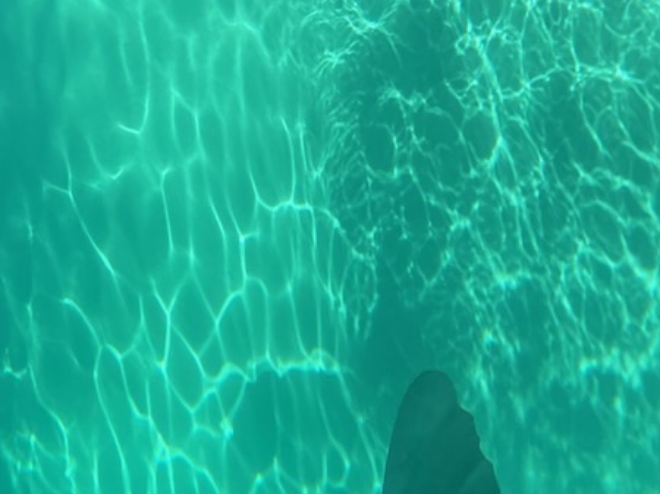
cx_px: 268
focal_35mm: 74
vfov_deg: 18.1
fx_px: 1410
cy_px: 699
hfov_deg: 26.3
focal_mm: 4.2
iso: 32
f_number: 1.6
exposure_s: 1/127
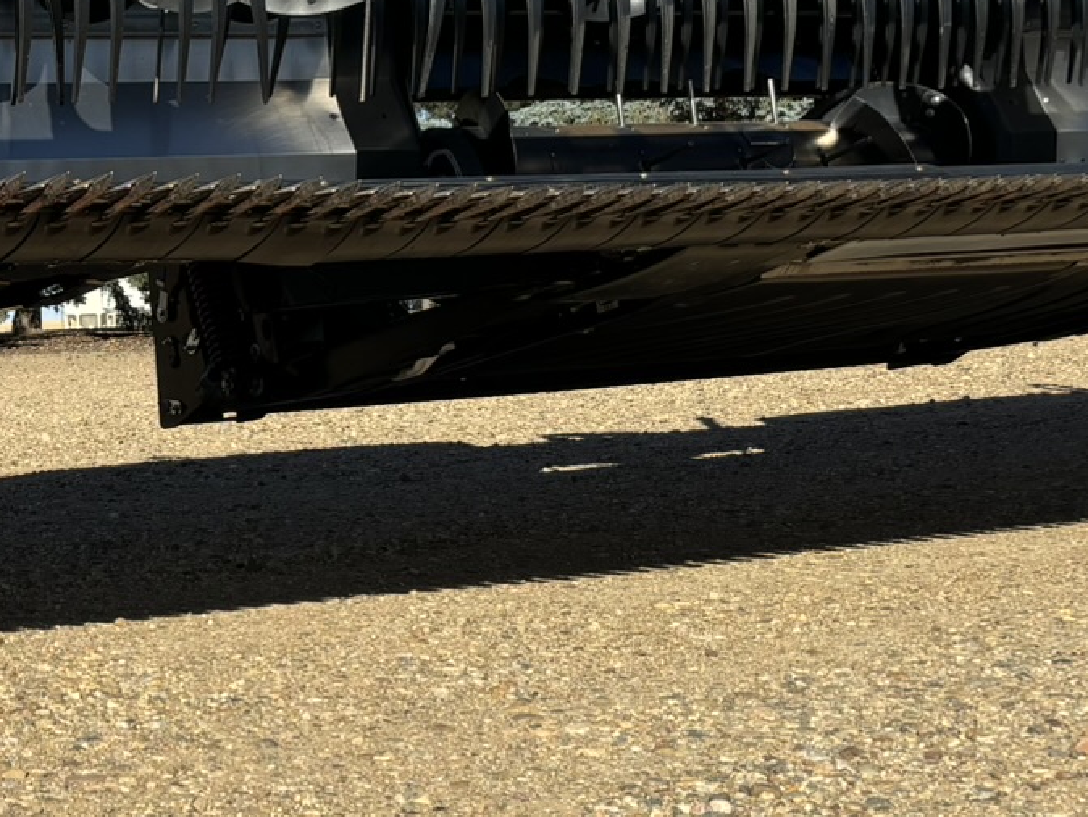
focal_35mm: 79
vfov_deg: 18.7
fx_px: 2484
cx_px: -140
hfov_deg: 23.1
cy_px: 415
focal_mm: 5.96
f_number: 1.6
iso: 50
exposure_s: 1/2857
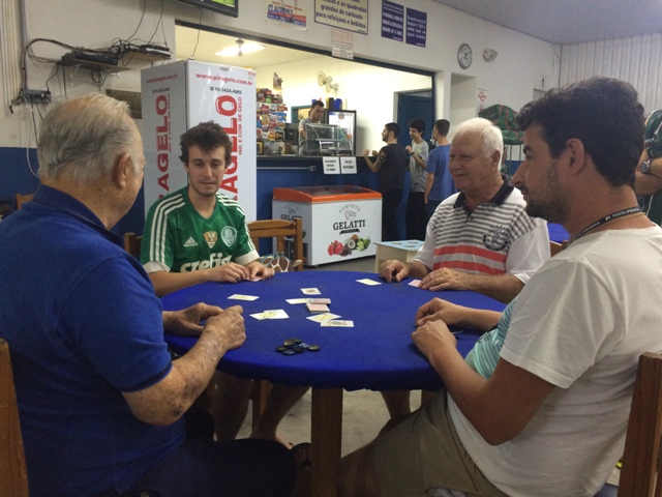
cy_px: 248
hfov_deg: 61.7
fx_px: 555
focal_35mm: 29
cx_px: 331
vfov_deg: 48.2
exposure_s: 1/30
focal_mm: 4.15
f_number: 2.2
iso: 200
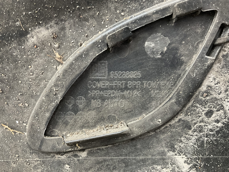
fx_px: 192
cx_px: 114
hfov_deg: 61.7
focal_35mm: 29
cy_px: 86
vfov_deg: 48.2
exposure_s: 1/40
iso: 200
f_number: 1.8
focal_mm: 3
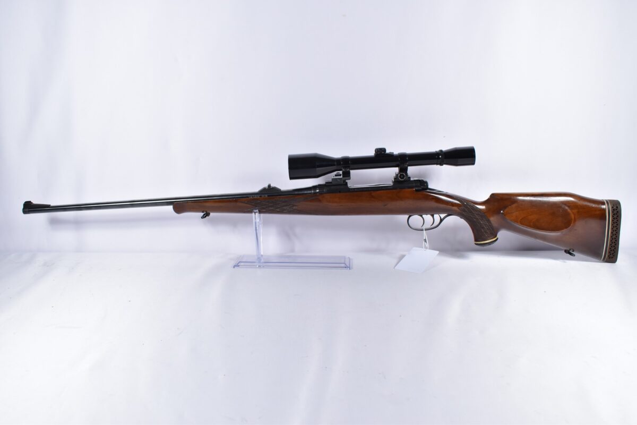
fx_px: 557
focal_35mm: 32
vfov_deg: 41.7
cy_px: 212
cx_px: 318
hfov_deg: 59.5
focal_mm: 21
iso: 640
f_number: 5
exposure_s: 1/100
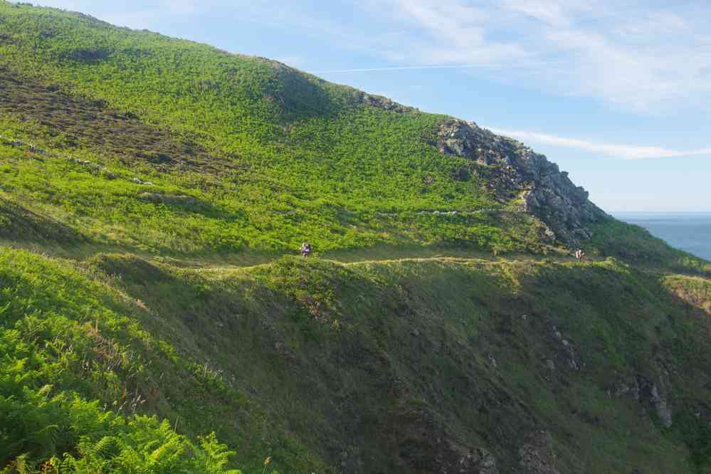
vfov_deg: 34.2
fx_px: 770
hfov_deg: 49.6
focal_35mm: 39
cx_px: 356
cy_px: 237
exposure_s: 1/50
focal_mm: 26
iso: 200
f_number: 7.1
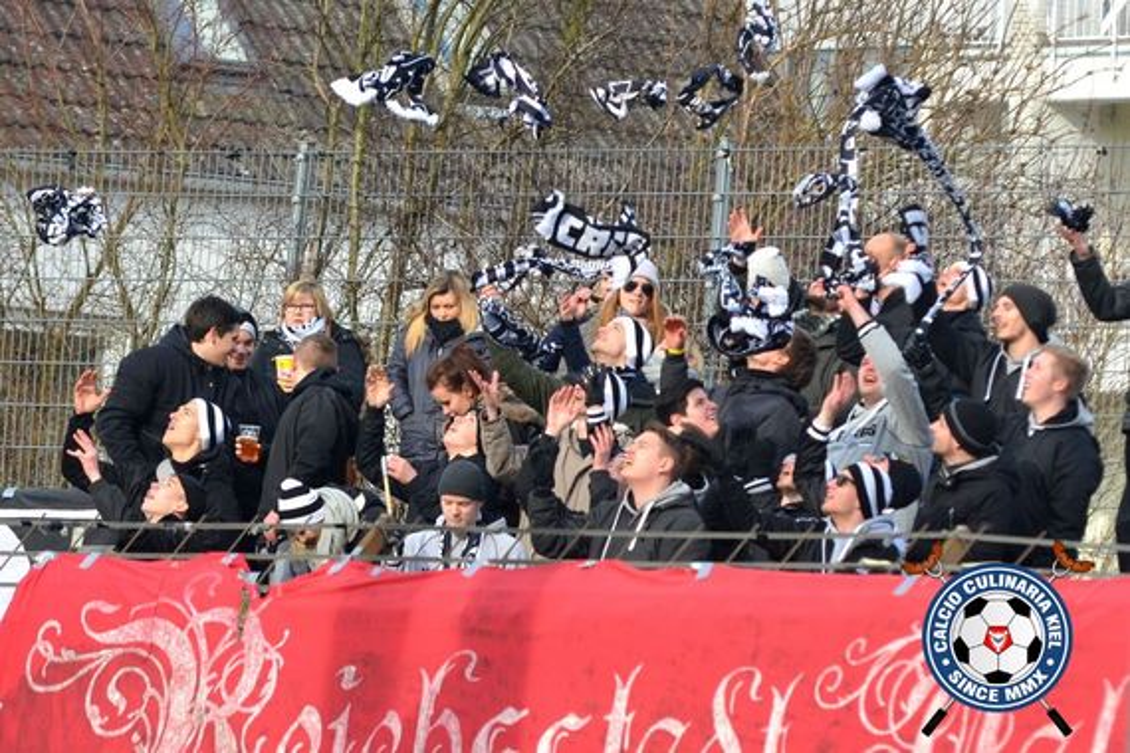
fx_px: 7533
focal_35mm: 240
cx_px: 565
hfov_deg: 8.6
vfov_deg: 5.7
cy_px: 376
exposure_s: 1/1250
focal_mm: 160
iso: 400
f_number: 5
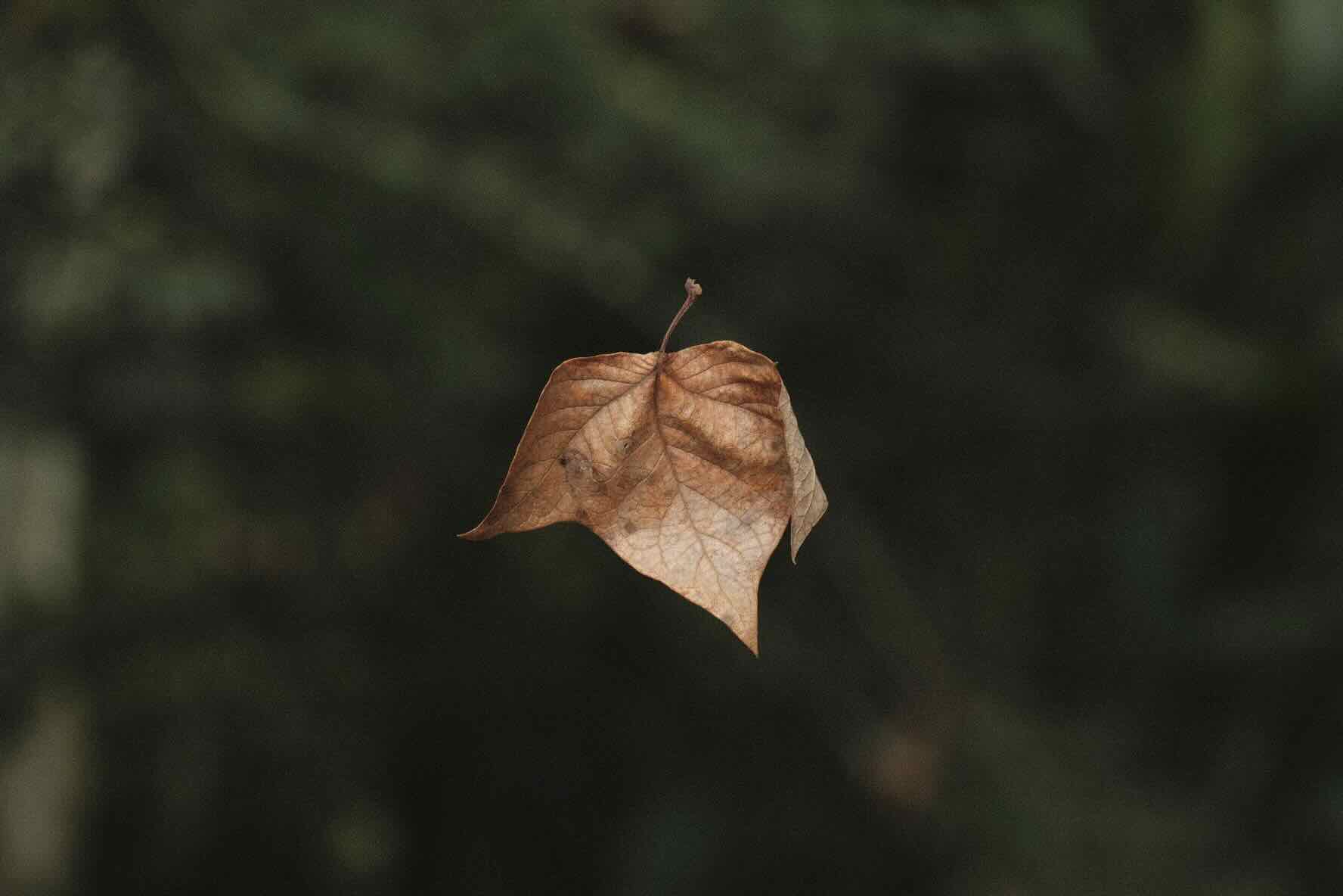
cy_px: 448
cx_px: 672
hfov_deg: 9.0
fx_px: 8542
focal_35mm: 229
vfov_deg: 6.0
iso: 400
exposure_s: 1/125
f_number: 6.4
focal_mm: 152.6
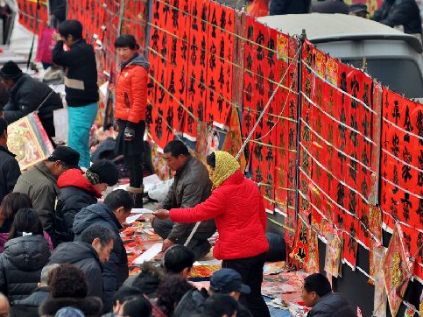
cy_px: 158
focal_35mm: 328
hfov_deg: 6.0
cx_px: 208
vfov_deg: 4.5
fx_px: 4007
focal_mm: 200
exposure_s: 1/1000
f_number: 4.5
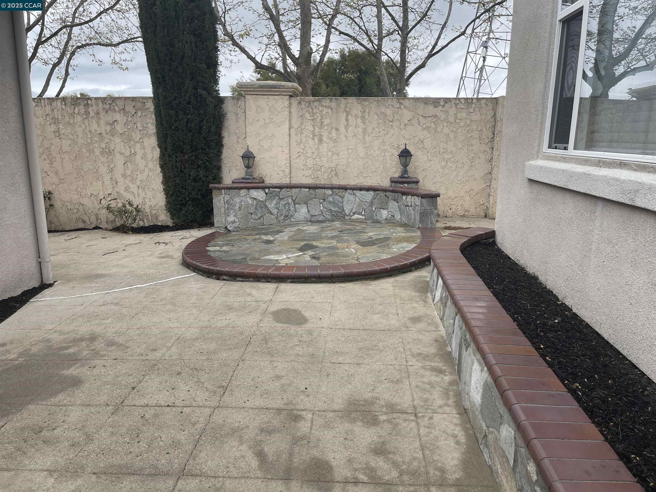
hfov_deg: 69.4
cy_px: 246
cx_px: 328
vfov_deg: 54.9
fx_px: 474
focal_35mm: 25
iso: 32
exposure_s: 1/301
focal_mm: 5.1
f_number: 1.6
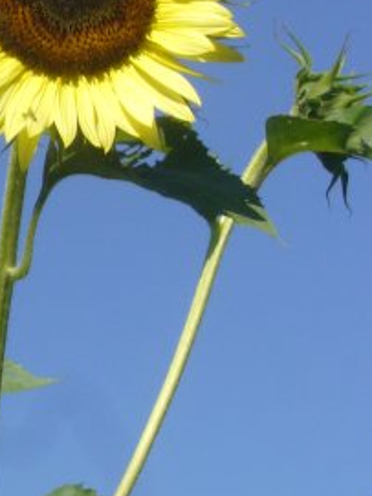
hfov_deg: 6.0
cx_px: -55
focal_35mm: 248
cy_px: 209
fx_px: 3556
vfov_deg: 8.0
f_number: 10
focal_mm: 17.4
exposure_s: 1/250
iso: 100
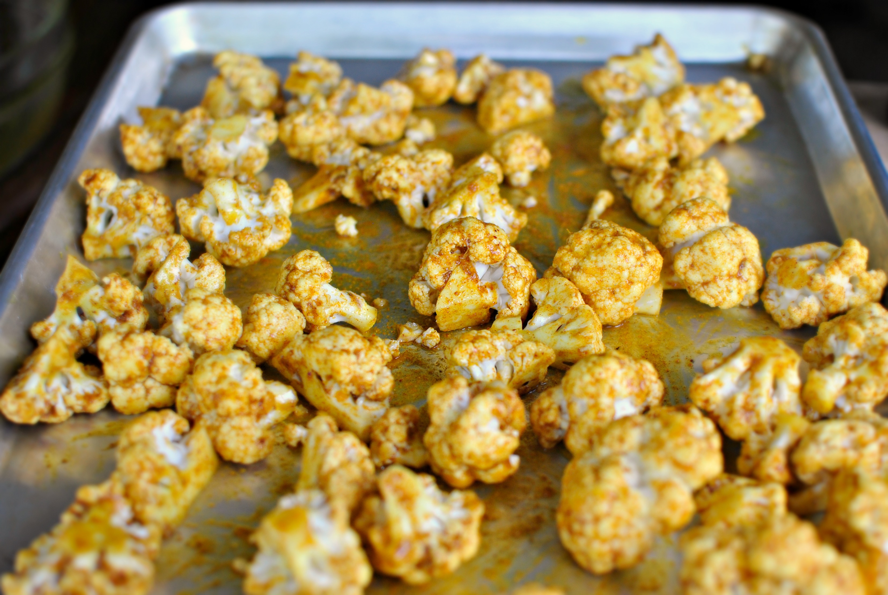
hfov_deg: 37.8
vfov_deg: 25.8
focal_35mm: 52
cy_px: 298
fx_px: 1297
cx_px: 444
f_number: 2.8
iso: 200
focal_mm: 35
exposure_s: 1/160
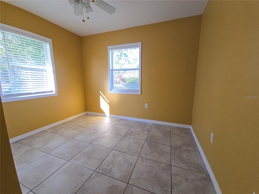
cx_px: 130
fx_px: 97
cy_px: 97
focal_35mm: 13
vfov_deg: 89.9
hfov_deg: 106.2
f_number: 2.2
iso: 80
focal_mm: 2.2
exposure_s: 1/60
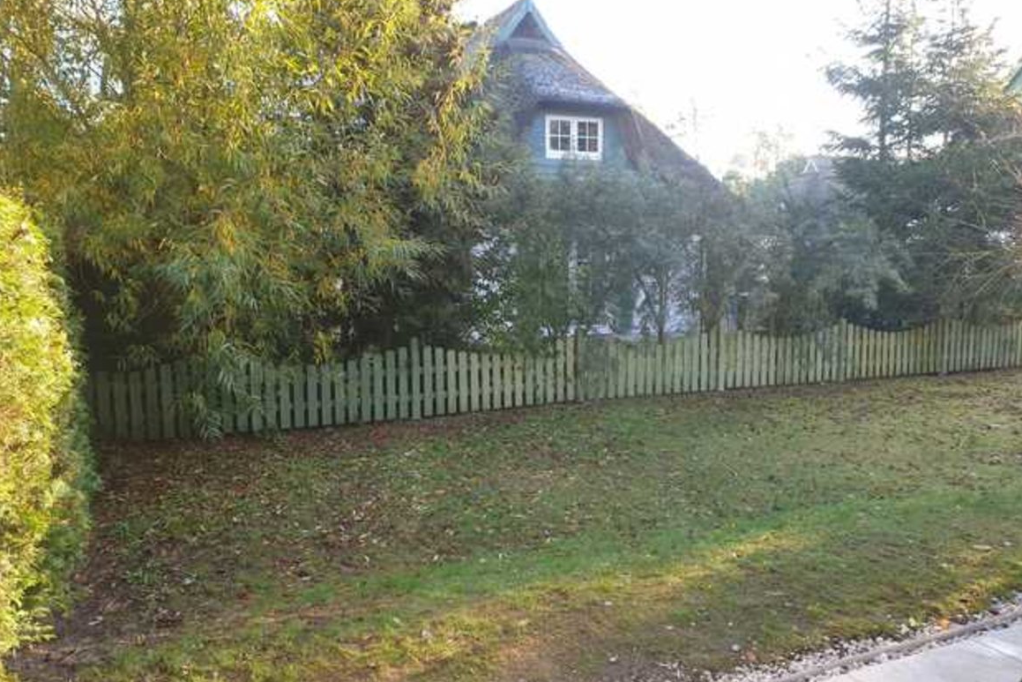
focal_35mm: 28
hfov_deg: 65.5
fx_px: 795
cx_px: 526
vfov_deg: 46.4
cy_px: 345
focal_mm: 4.3
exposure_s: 1/100
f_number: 2.4
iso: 64
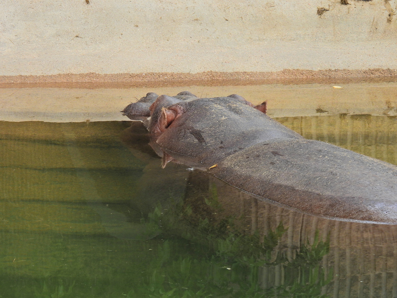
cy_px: 149
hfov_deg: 7.6
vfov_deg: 5.7
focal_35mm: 260
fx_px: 2982
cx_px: 198
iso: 140
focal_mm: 46.4
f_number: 4.5
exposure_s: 1/125
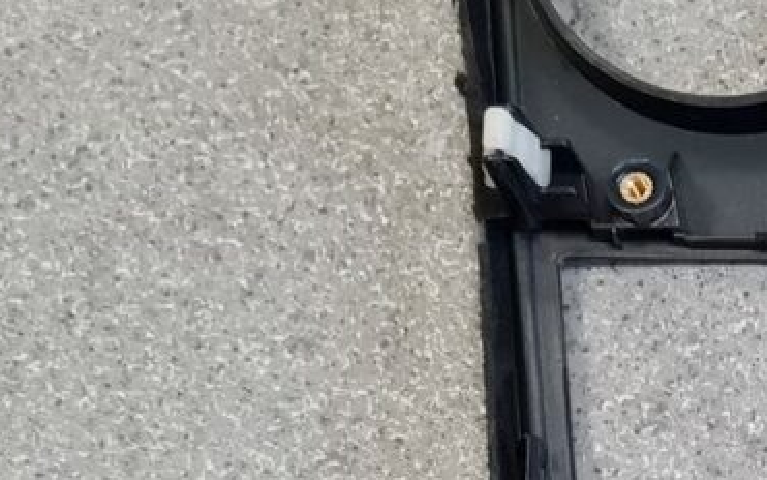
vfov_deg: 12.2
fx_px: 2174
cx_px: 1162
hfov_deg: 17.8
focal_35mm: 104
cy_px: 608
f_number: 1.8
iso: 250
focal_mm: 5.4
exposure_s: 1/100
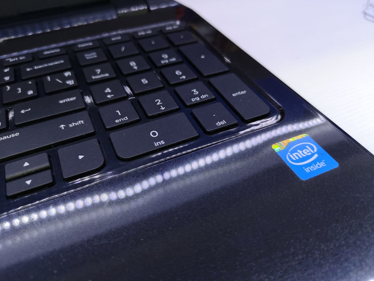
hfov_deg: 65.3
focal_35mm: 27
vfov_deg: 51.4
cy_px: 140
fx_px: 292
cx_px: 187
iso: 160
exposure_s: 1/60
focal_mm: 3.95
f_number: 1.8
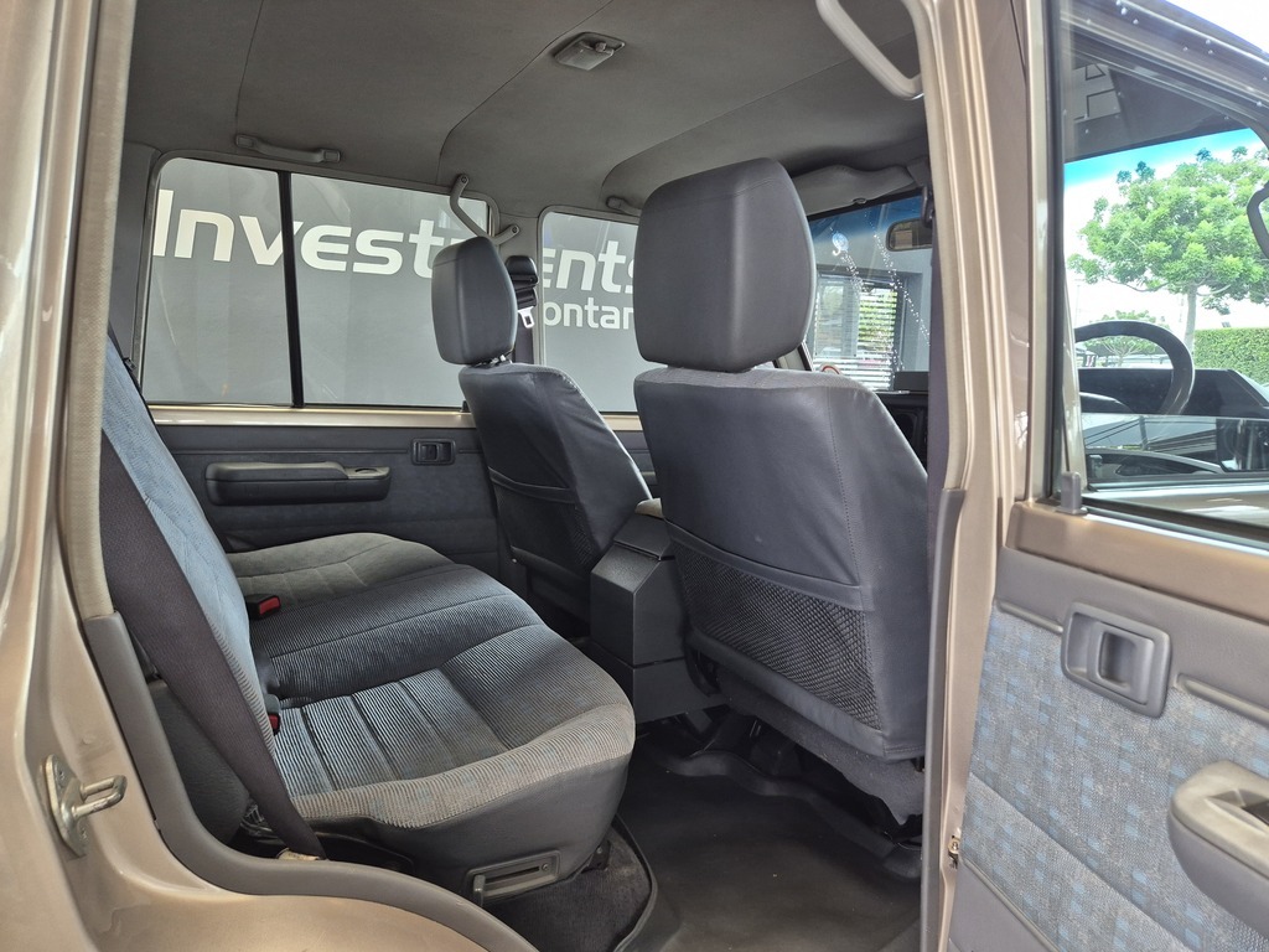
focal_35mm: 23
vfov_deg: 58.9
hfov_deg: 73.9
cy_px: 476
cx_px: 634
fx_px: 843
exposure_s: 1/180
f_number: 1.8
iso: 200
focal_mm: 5.4
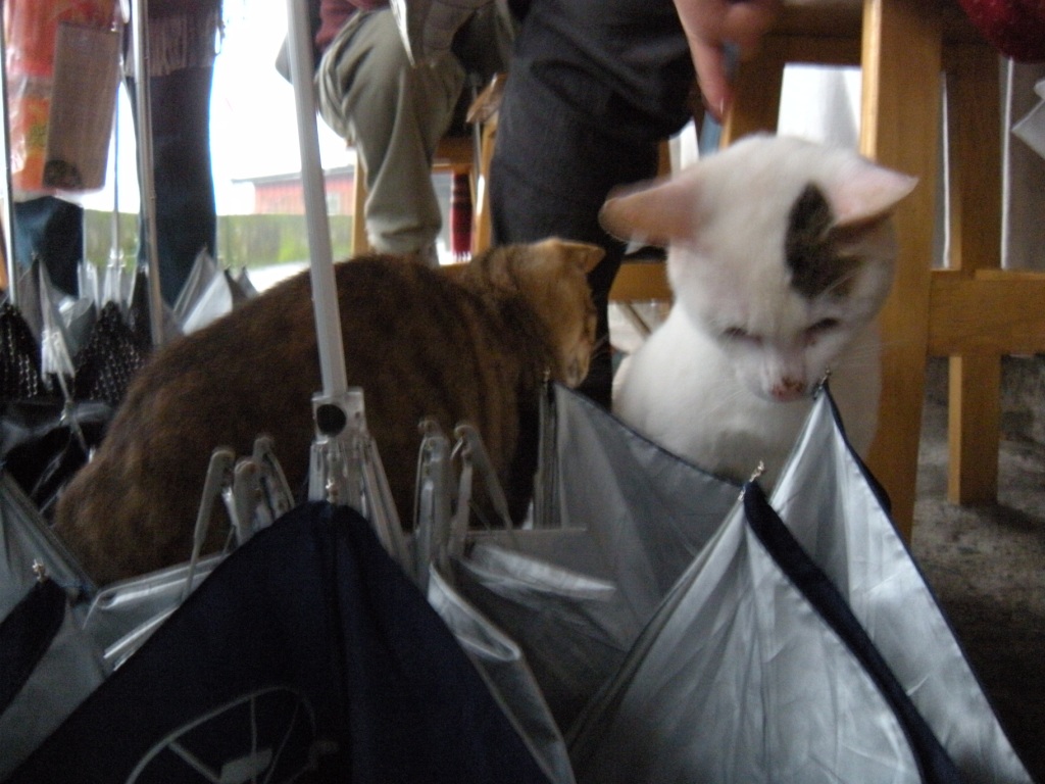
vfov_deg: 40.7
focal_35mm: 35
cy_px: 392
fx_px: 1057
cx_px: 522
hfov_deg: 52.6
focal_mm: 5.9
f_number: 3.8
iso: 400
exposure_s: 1/17.4
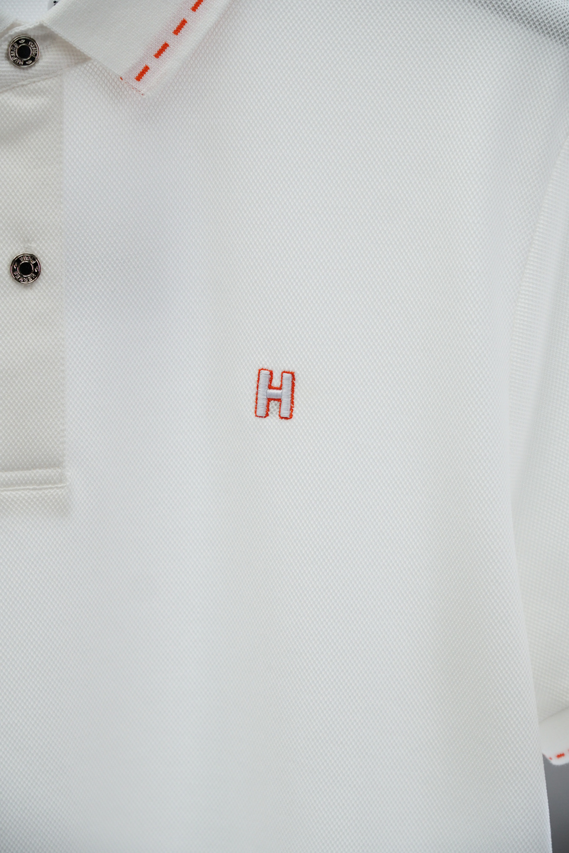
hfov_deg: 14.7
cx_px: 284
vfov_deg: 21.9
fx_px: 2205
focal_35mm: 93
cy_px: 426
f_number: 4
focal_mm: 62
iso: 500
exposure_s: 1/250
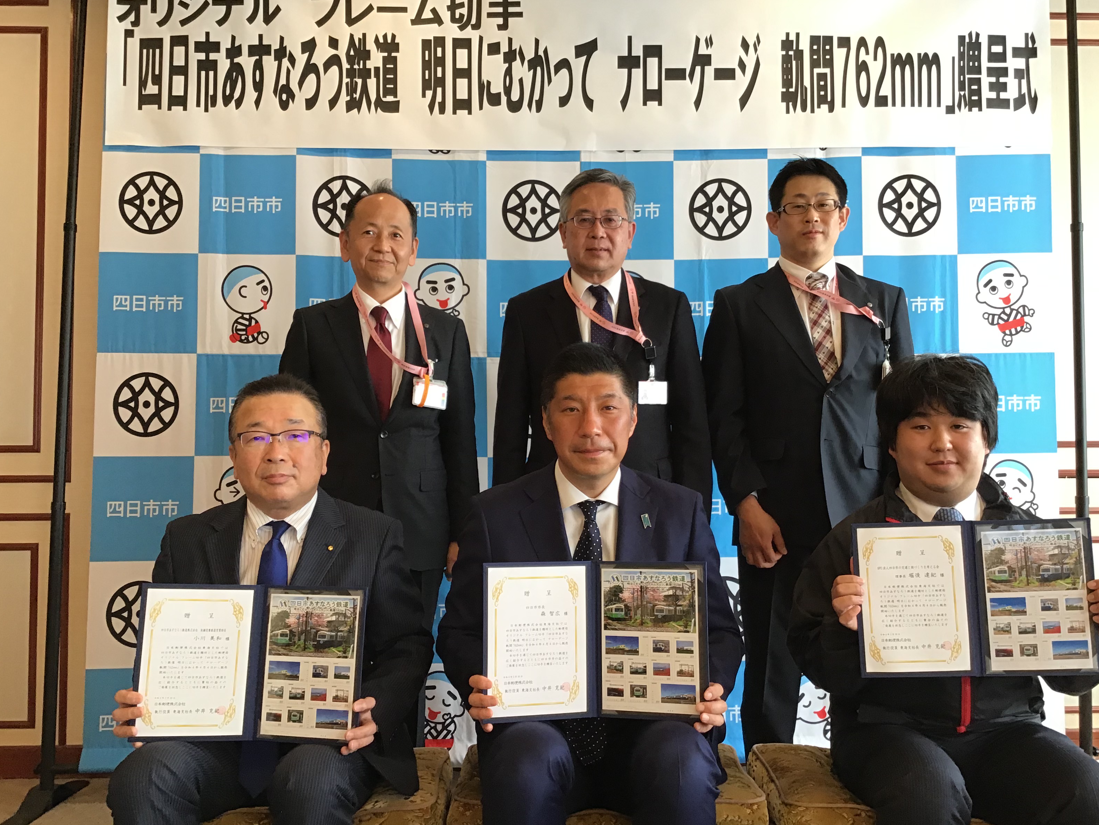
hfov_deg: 56.8
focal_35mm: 32
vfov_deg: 44.2
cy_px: 412
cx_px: 559
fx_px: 1016
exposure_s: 1/30
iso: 25
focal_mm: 3.3
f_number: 2.4
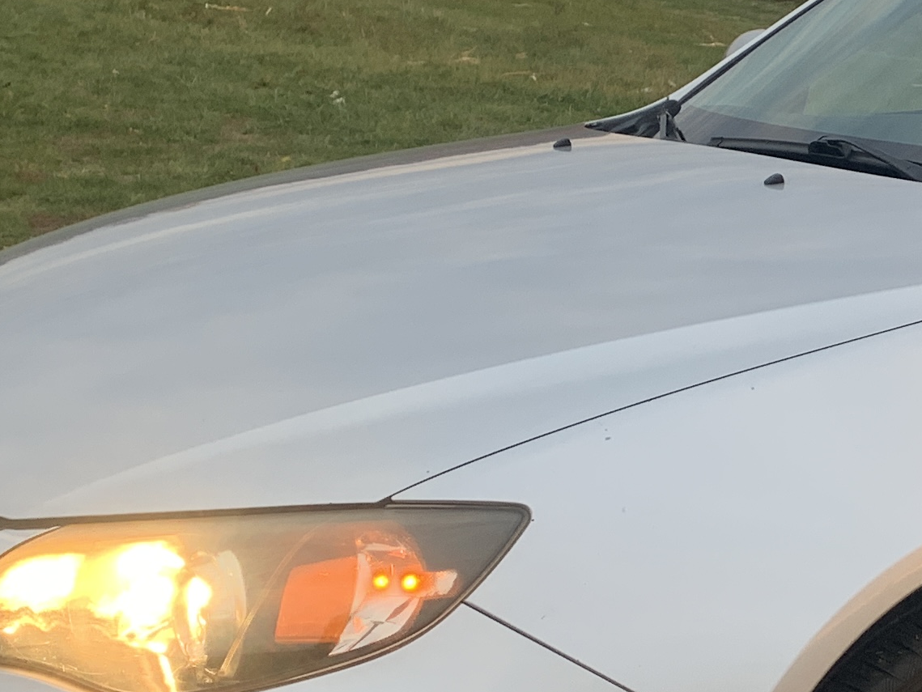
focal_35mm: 92
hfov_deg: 19.9
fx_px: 2451
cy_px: 348
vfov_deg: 16.1
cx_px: 1120
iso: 64
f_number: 1.8
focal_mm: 4.25
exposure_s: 1/121
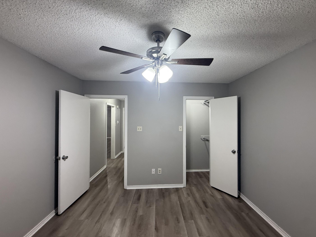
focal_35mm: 15
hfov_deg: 98.1
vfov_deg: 81.7
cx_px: 167
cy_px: 118
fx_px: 137
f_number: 2.2
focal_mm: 2.22
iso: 250
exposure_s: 1/60
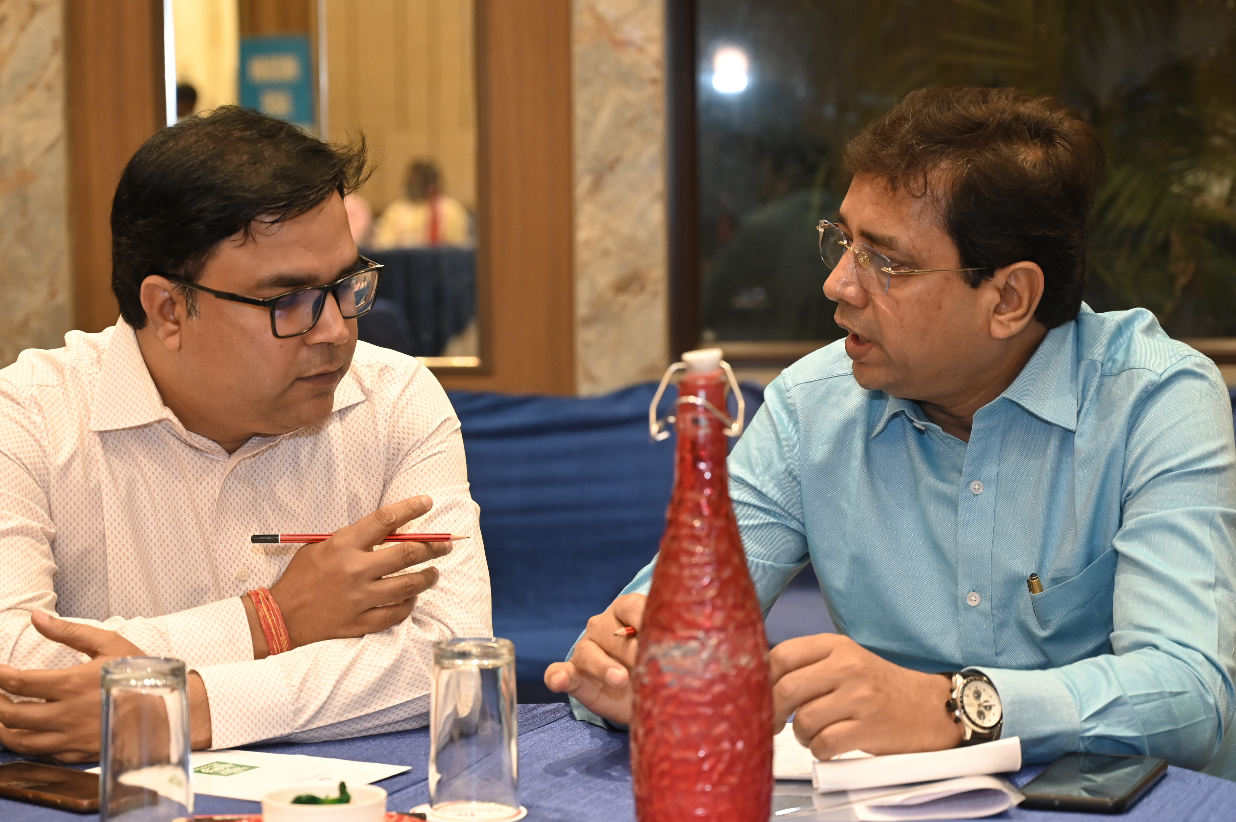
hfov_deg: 23.7
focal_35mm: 86
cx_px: 584
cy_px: 476
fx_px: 2950
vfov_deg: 15.9
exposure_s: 1/125
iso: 2000
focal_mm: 70
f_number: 4
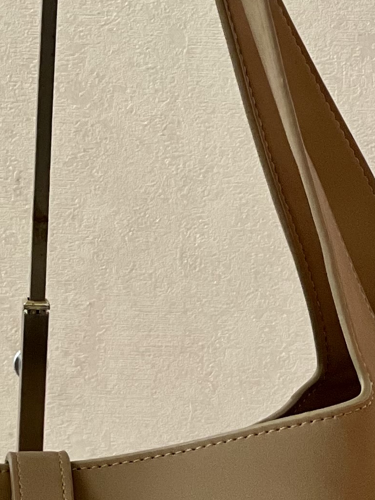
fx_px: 4317
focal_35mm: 299
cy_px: 488
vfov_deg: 6.6
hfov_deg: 5.0
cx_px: 0
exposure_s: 1/121
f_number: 2.8
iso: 100
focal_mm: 9
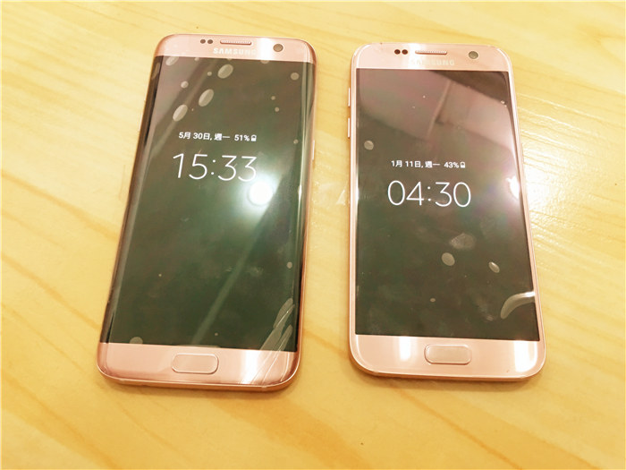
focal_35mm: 29
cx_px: 313
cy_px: 235
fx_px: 524
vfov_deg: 48.2
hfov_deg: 61.7
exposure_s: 1/10
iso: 100
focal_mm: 4.15
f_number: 2.2
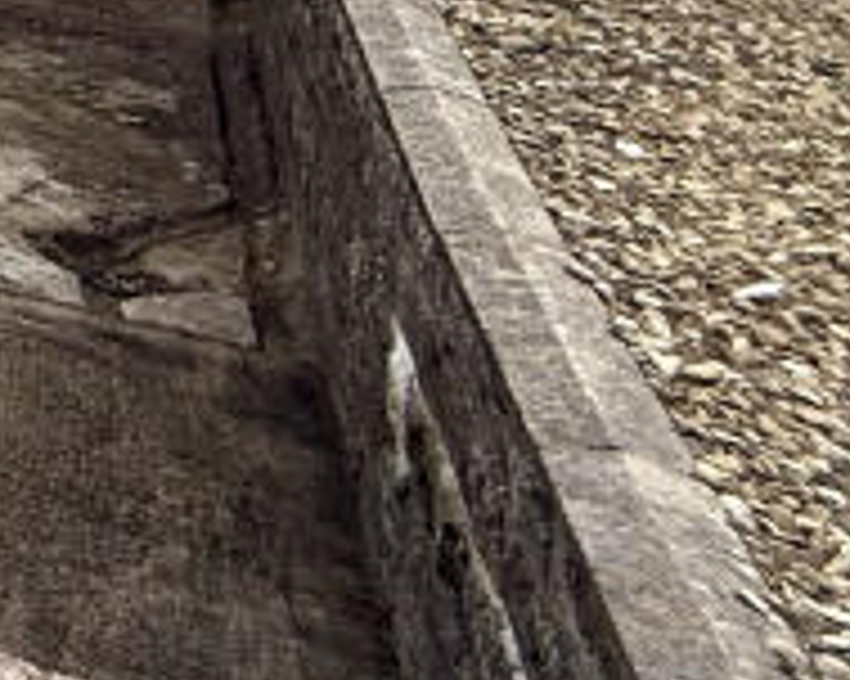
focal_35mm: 74
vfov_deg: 16.9
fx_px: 1861
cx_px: -1237
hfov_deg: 14.7
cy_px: -558
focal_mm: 2.22
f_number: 2.2
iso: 50
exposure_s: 1/970
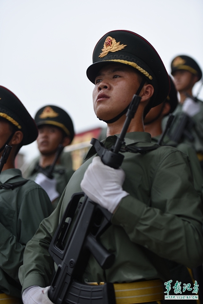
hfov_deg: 16.7
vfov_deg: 24.8
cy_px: 152
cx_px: 102
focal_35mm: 82
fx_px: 693
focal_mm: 82
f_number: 2.8
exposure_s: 1/800
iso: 400
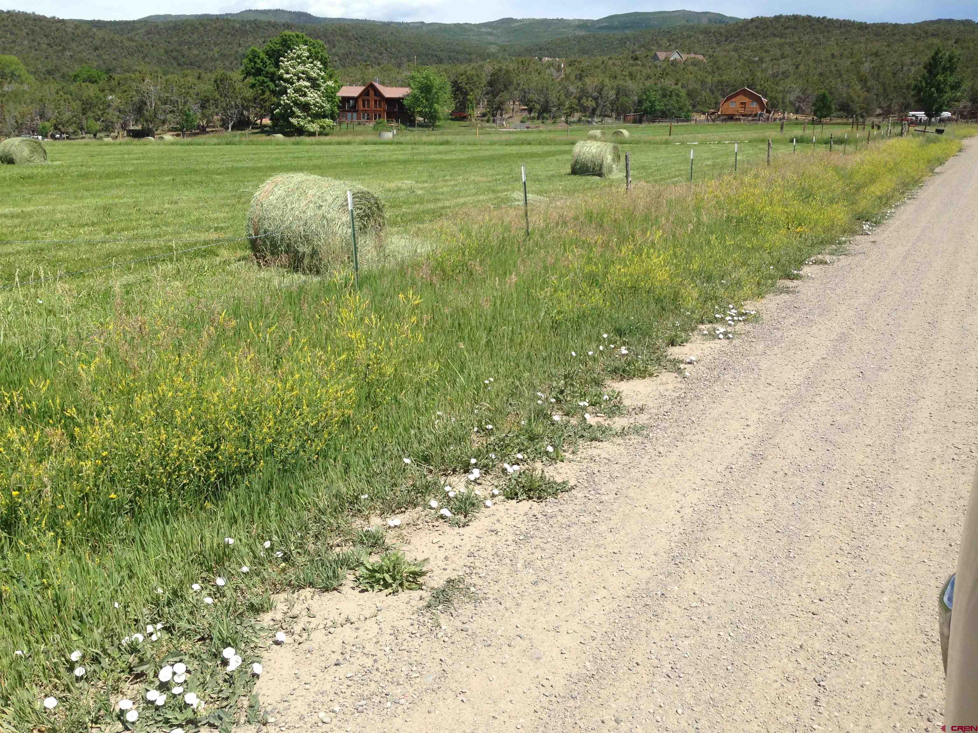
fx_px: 932
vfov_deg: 42.9
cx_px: 489
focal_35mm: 33
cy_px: 366
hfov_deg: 55.4
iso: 50
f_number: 2.4
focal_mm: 4.12
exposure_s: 1/1642
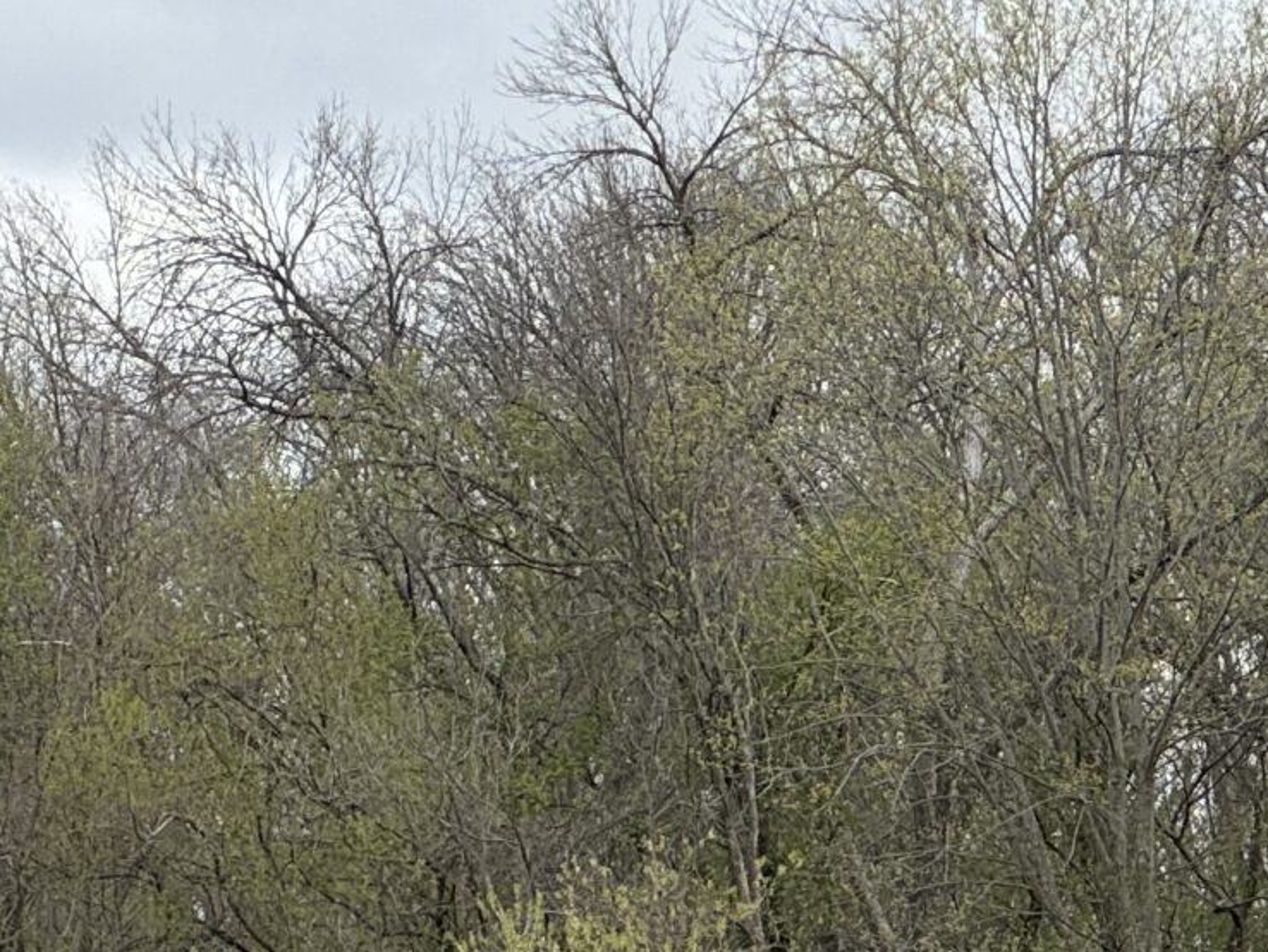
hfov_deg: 7.4
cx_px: 658
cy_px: 1455
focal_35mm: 267
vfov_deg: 5.5
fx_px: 9784
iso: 25
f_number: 2.8
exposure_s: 1/225
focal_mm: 9
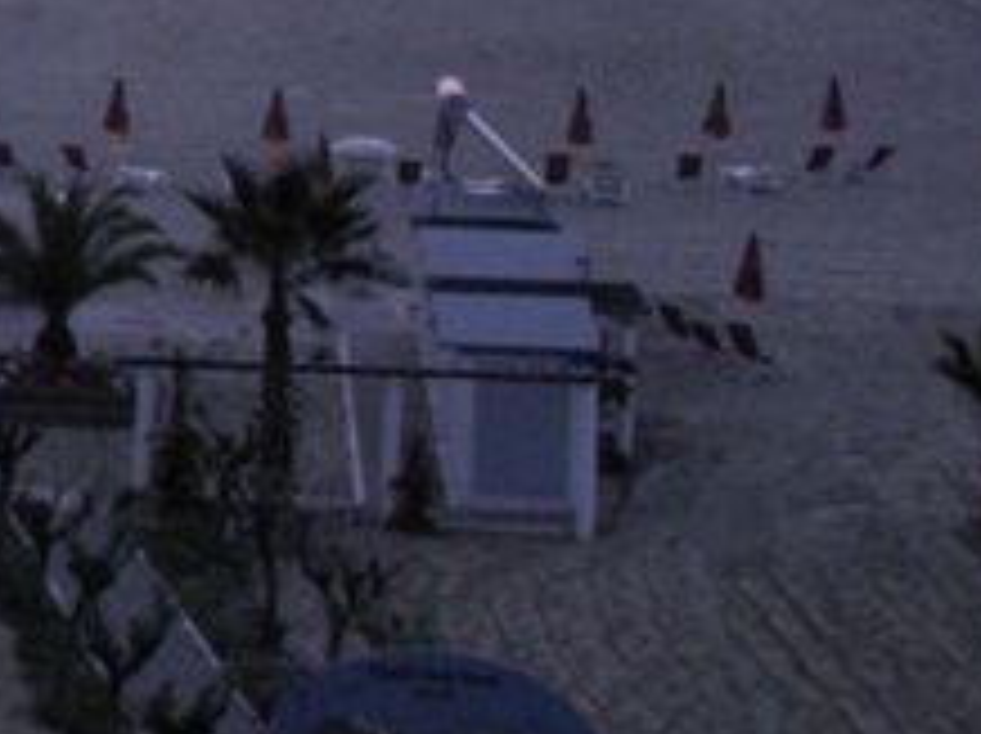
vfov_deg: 8.1
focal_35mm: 180
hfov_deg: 10.4
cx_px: -684
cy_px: -351
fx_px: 5095
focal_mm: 8.12
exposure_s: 1/25
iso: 160
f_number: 3.2
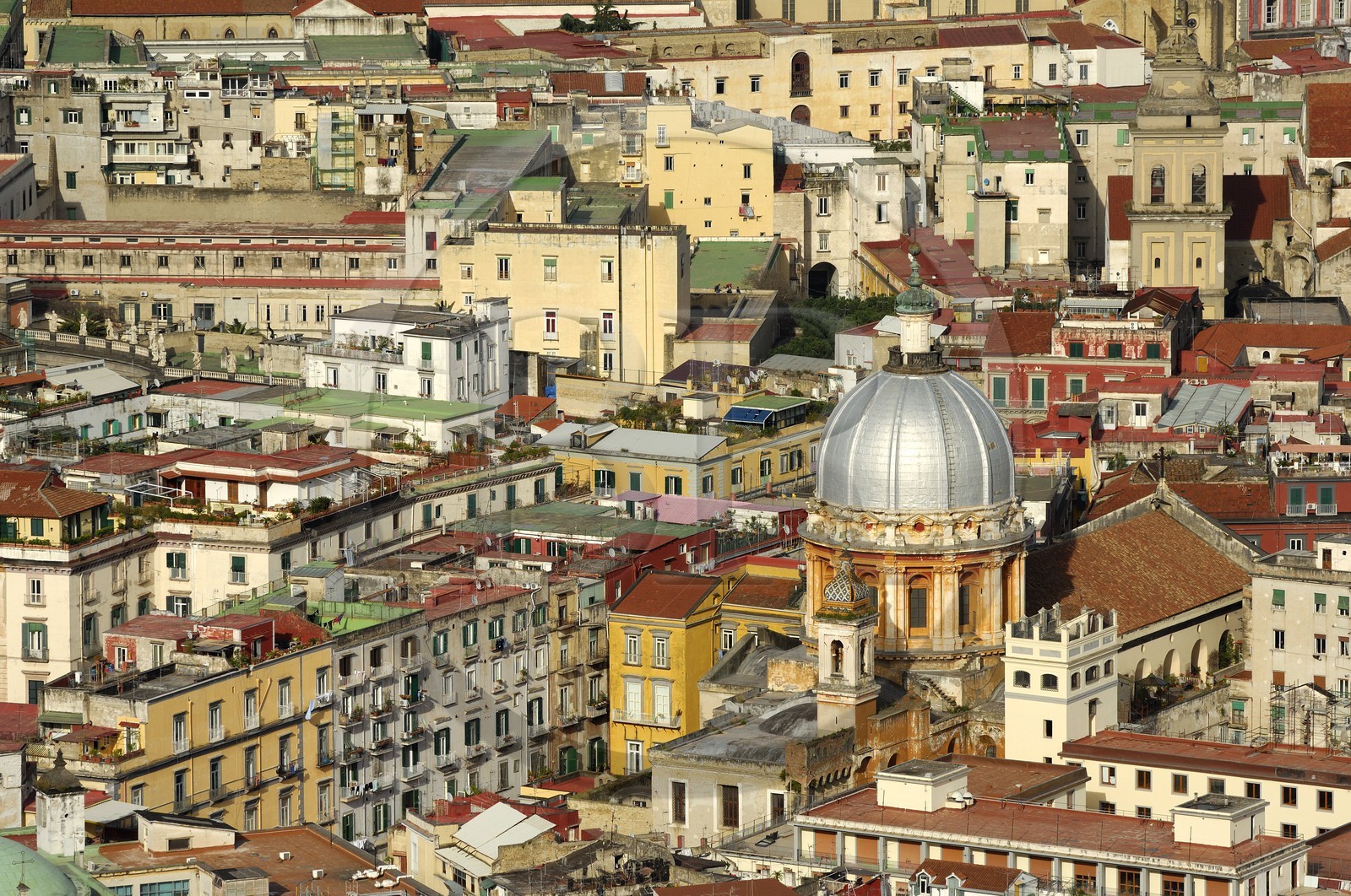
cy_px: 448
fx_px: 8432
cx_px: 676
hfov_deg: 9.2
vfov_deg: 6.1
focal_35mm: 225
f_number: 6.3
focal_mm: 150
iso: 100
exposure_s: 1/500
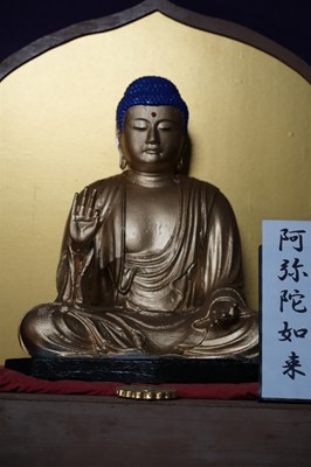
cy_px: 234
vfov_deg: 27.4
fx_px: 961
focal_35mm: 74
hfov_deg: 18.4
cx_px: 156
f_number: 4
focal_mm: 74
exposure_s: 1/160
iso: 4000
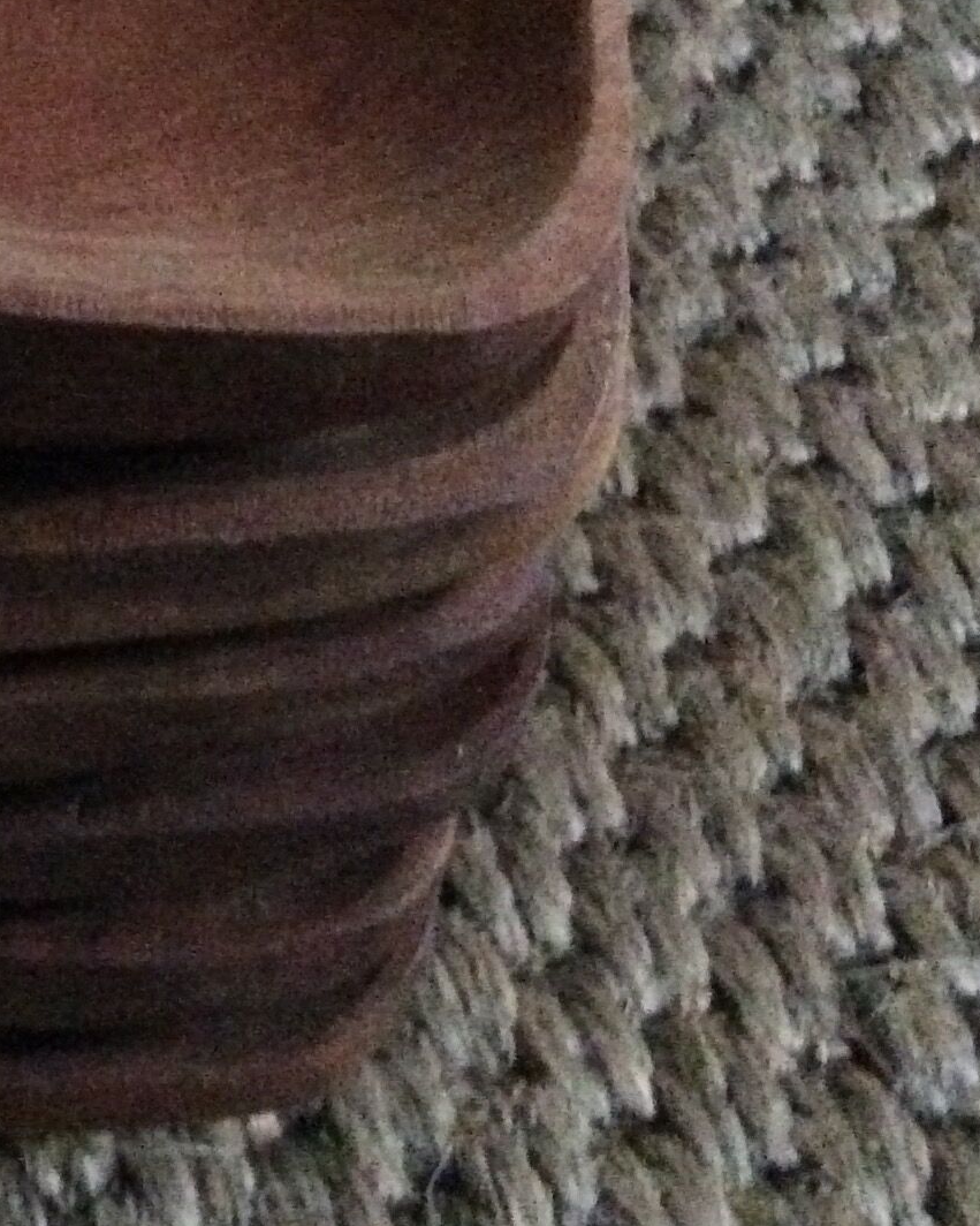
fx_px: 2756
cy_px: 260
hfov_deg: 19.2
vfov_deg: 24.7
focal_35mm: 76
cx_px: -154
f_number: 2.4
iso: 800
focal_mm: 3.3
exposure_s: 1/17
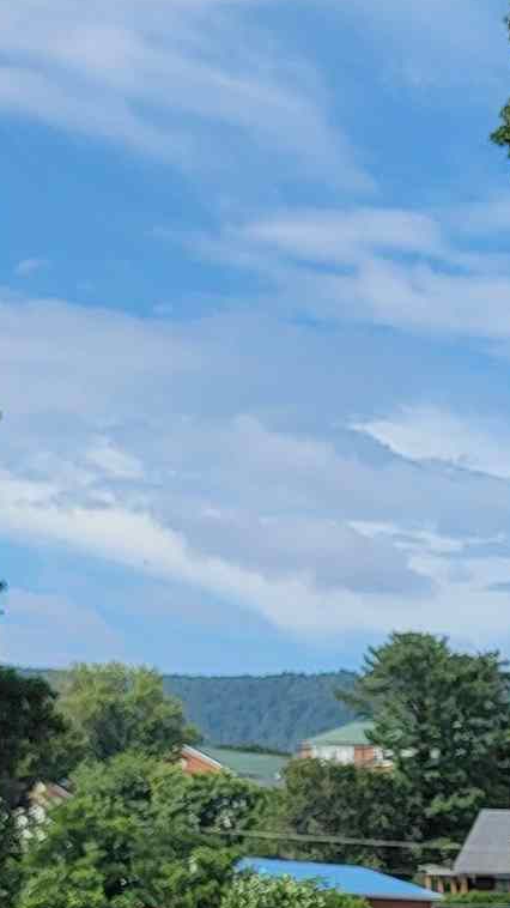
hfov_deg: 9.3
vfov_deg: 19.3
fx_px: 2550
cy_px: 1007
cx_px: 1485
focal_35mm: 106
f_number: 1.8
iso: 16
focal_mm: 6.7
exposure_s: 1/952
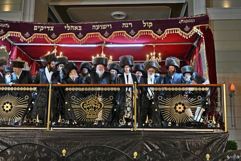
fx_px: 301
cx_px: 120
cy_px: 80
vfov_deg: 29.9
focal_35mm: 45
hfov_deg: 43.6
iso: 800
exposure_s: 1/320
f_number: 4
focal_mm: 45
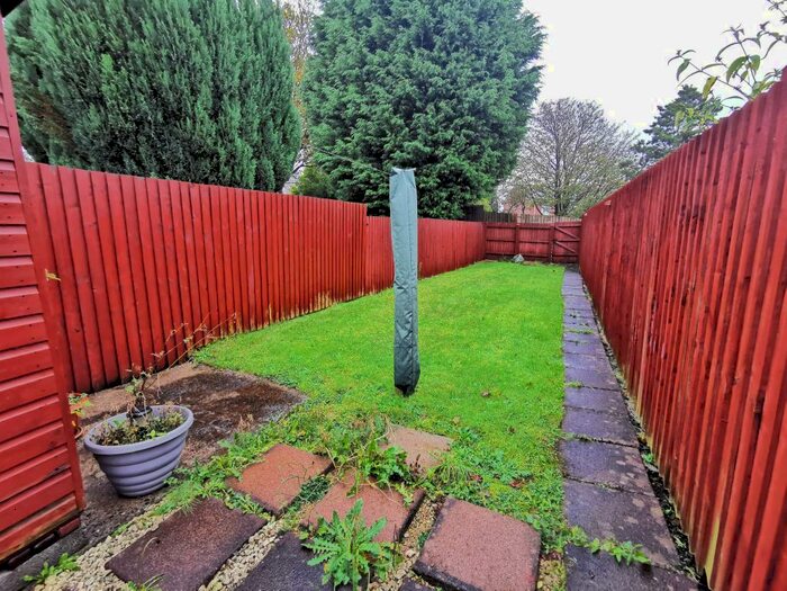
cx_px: 394
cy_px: 296
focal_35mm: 16
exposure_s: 1/100
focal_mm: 2.35
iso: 160
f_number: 2.2
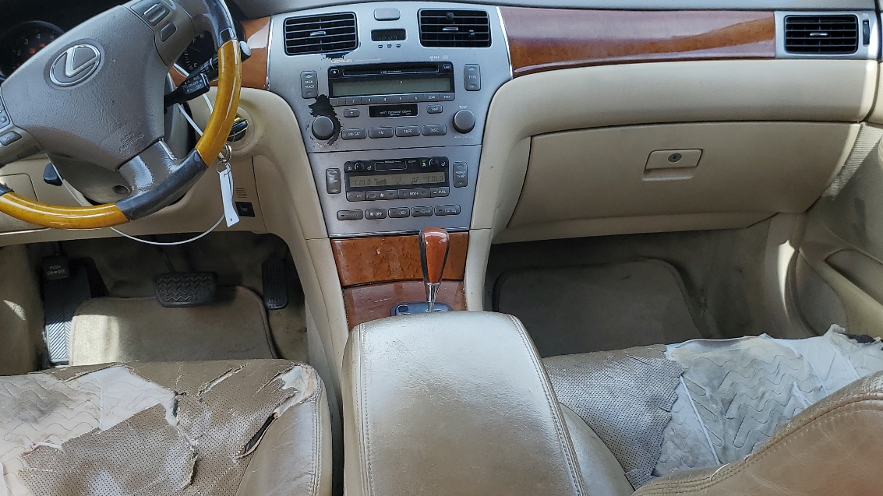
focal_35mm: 40
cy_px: 366
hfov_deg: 50.4
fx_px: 936
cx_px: 390
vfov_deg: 29.3
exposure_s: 1/385
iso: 50
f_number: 1.5
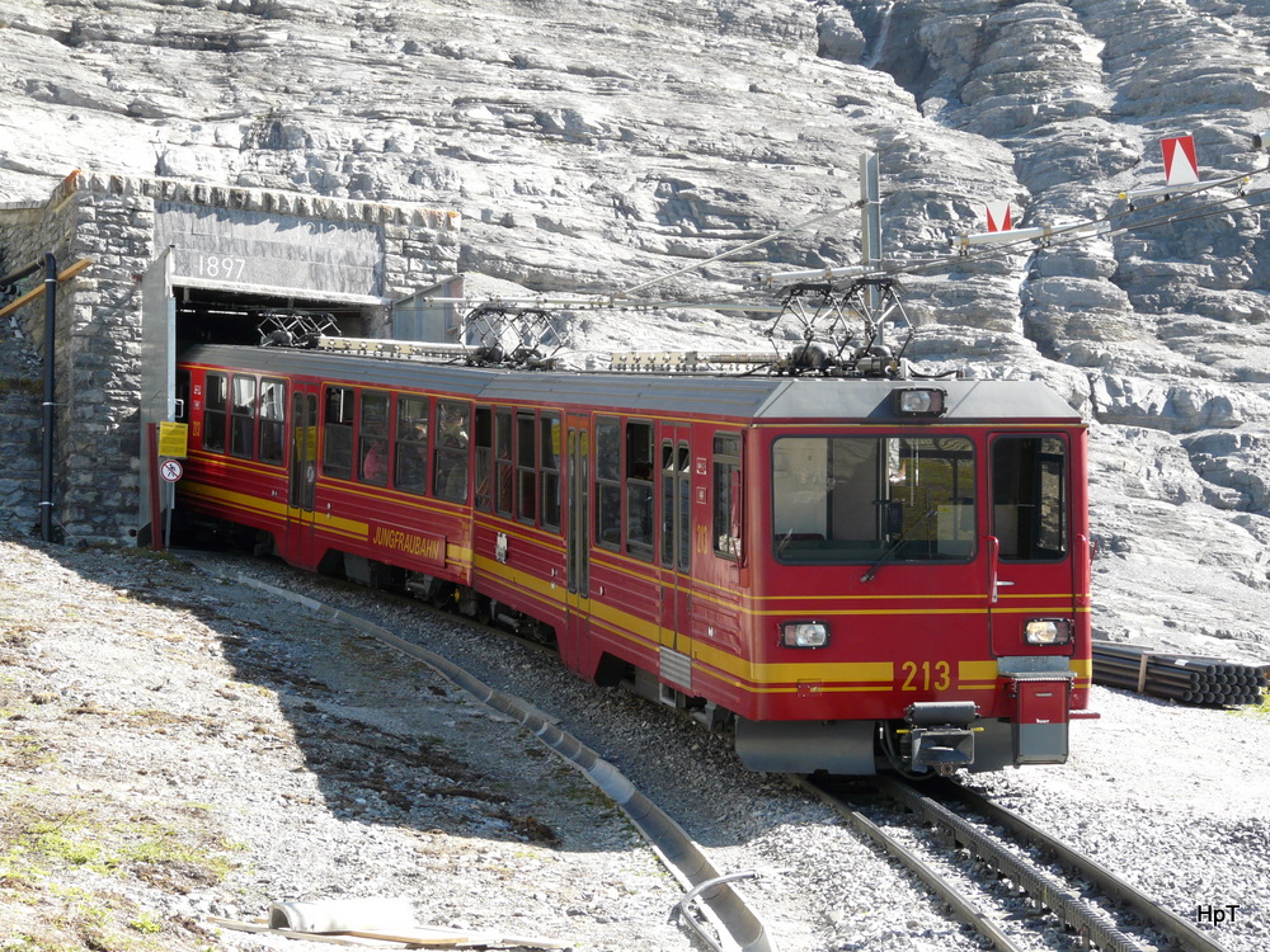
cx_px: 635
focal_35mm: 92
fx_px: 3375
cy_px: 476
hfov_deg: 21.3
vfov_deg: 16.1
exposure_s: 1/200
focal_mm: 15.1
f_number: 4
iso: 100
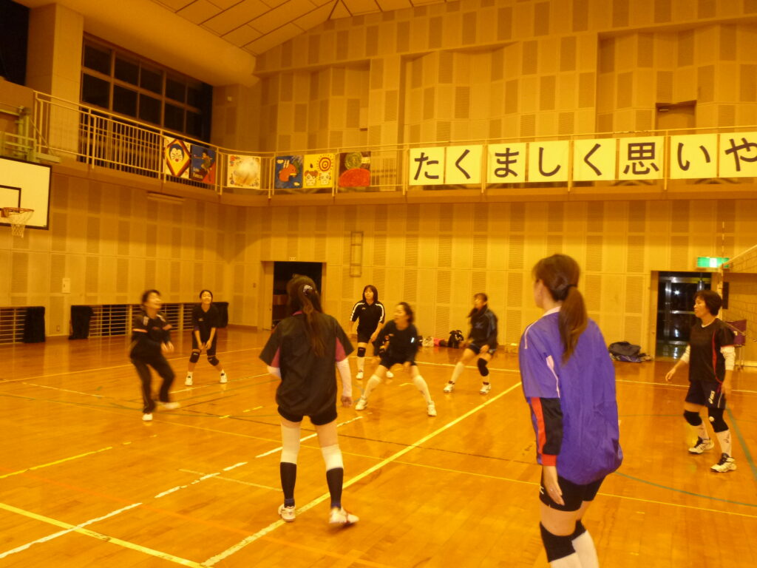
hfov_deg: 61.7
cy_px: 284
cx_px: 378
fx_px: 634
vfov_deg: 48.2
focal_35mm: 29
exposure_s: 1/30
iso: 320
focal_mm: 5.2
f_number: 3
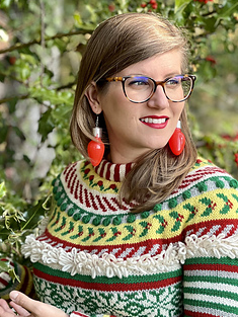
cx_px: 140
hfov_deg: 12.1
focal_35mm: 123
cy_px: 234
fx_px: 1127
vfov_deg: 15.9
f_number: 2.8
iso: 40
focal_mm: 9
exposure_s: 1/121
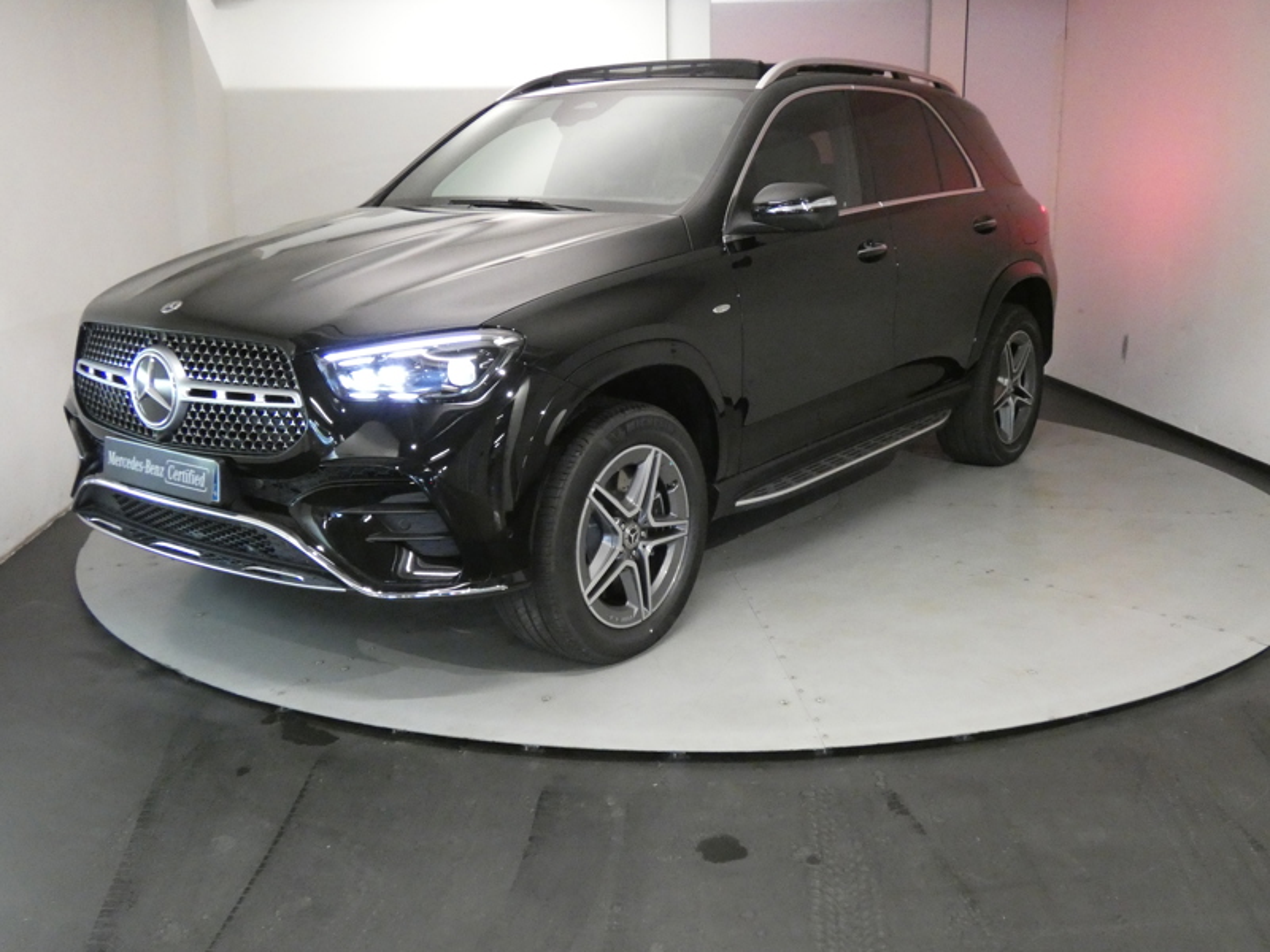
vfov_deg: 42.9
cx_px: 635
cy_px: 476
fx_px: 1211
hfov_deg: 55.4
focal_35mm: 33
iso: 1600
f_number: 3.4
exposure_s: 1/80
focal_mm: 6
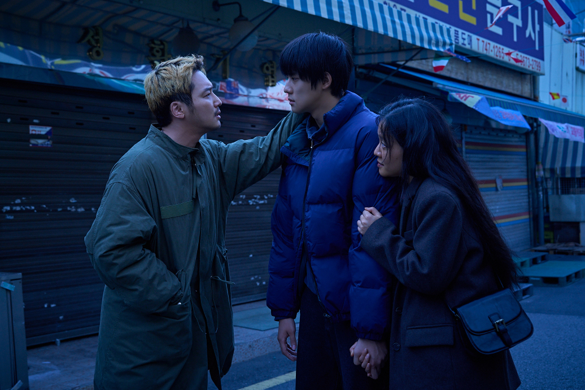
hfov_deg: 44.4
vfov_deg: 30.5
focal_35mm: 44
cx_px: 267
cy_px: 190
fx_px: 715
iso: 640
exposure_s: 1/1000
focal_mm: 38
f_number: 4.5
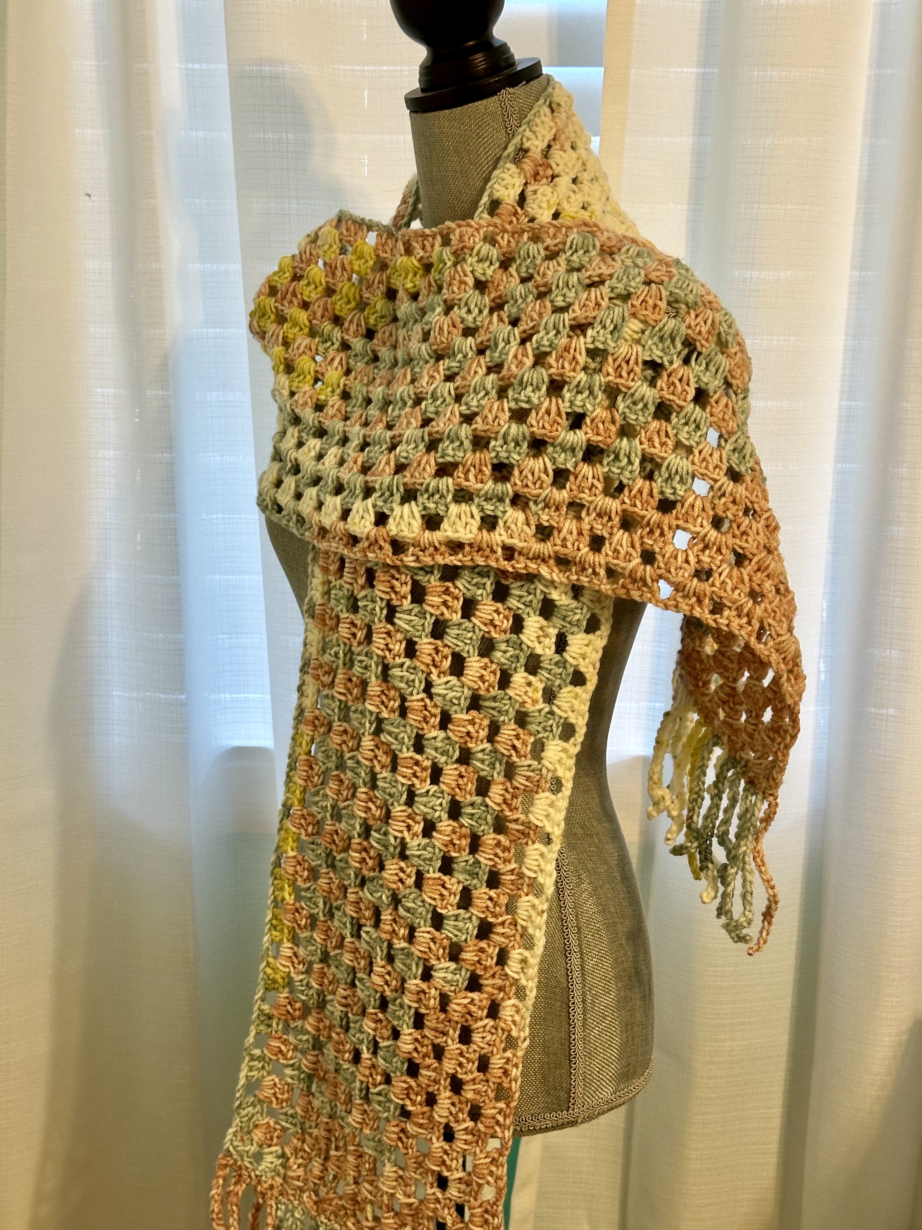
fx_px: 1705
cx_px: 461
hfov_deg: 30.3
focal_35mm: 48
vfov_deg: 39.7
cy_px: 615
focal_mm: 6.86
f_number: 1.78
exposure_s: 1/60
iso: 200
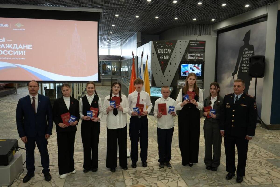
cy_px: 94
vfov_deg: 42.3
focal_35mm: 31
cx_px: 140
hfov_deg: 60.3
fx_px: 241
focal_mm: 31
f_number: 3.5
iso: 320
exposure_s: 1/40
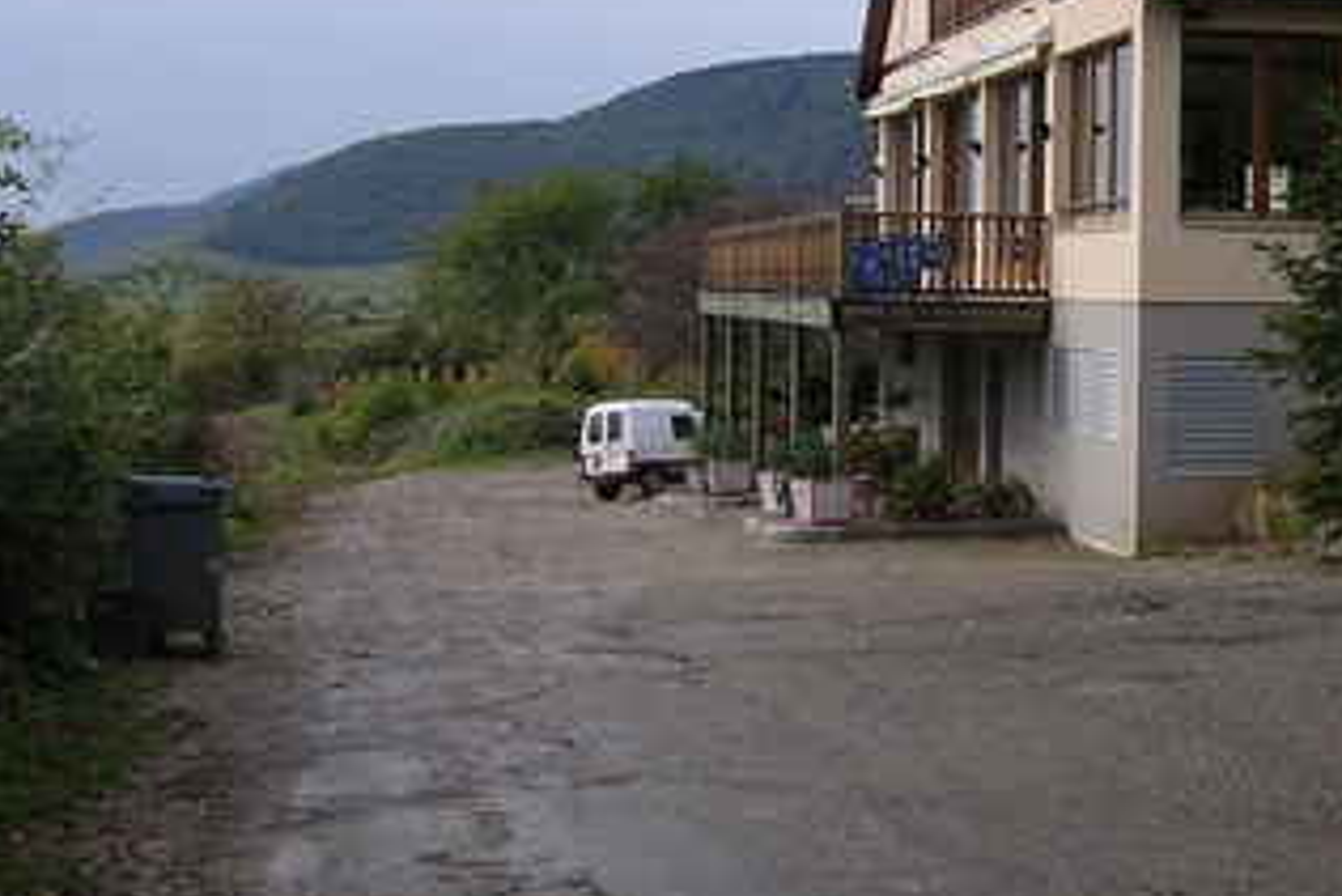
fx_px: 2797
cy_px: 149
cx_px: 964
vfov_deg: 18.0
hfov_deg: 26.7
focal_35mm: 75
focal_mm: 5.8
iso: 100
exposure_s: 1/537
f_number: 2.8
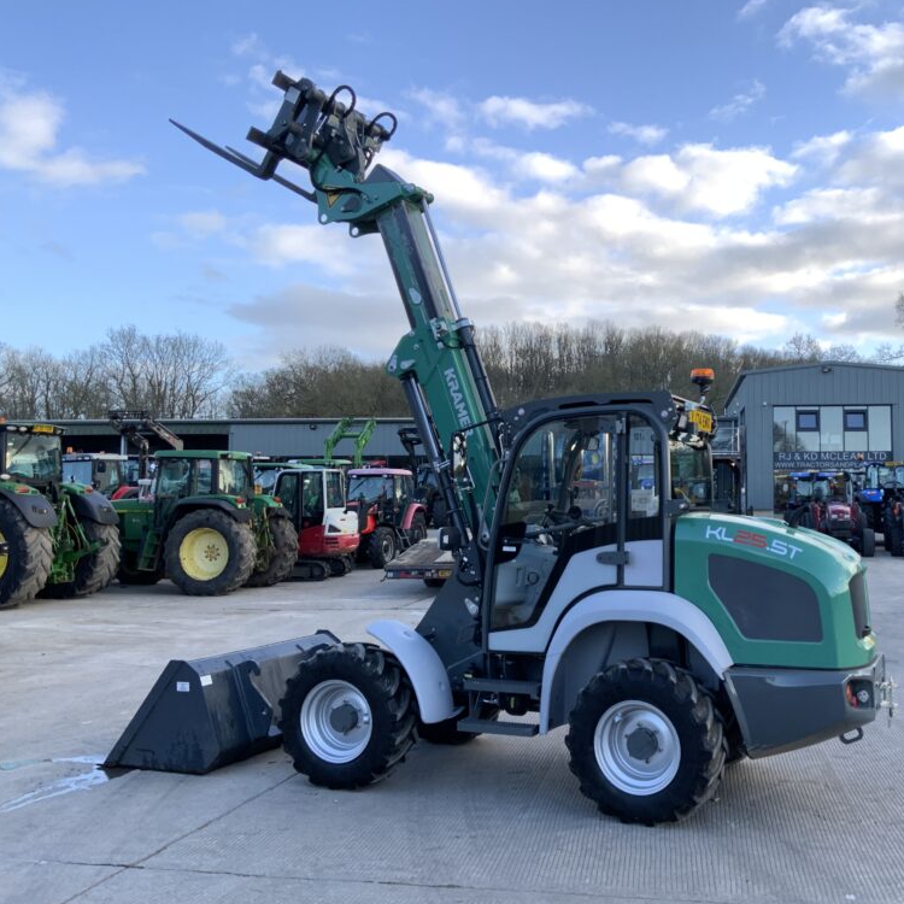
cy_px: 451
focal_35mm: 35
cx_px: 593
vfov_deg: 47.2
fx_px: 1034
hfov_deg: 46.6
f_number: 1.8
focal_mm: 3
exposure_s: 1/122
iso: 20
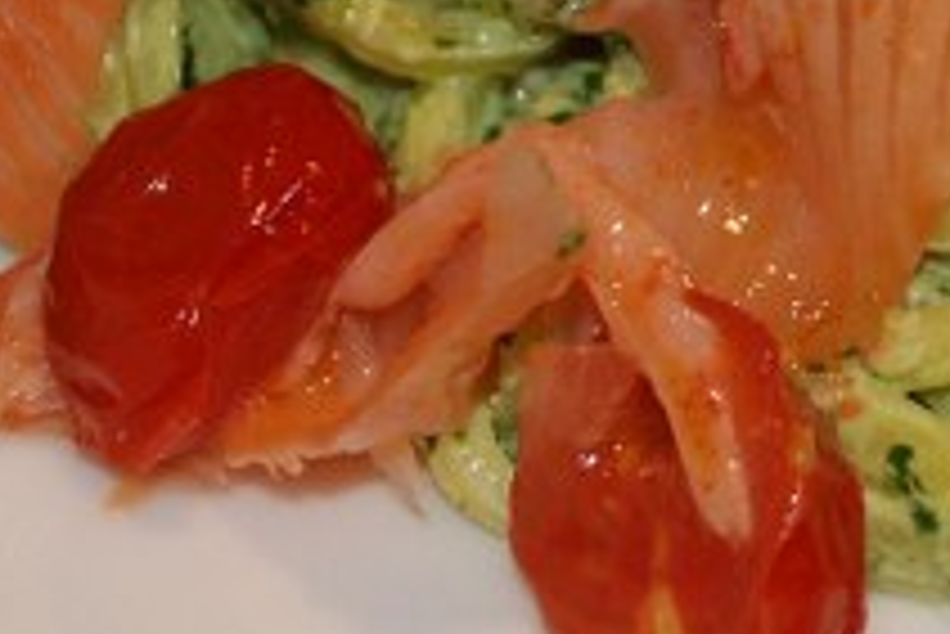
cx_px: 986
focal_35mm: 285
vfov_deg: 4.8
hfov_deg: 7.2
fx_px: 7526
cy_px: -216
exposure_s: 1/60
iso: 160
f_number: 5
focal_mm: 50
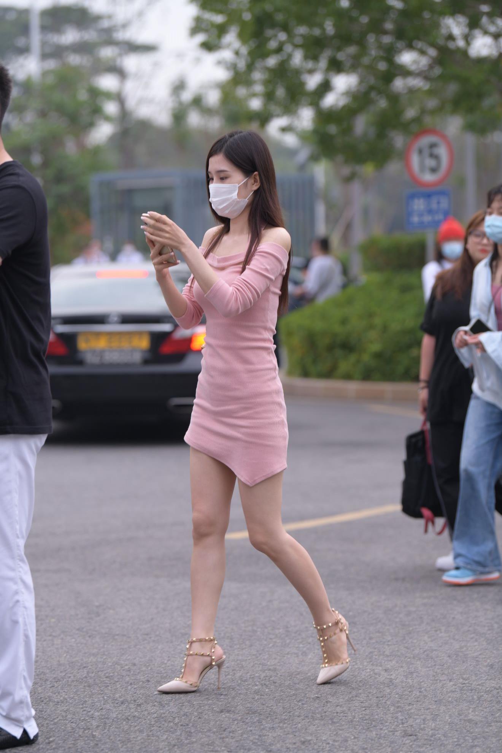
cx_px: 251
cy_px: 376
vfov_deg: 15.2
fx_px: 2825
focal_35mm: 135
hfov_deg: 10.2
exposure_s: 1/200
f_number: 3.5
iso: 110
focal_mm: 135
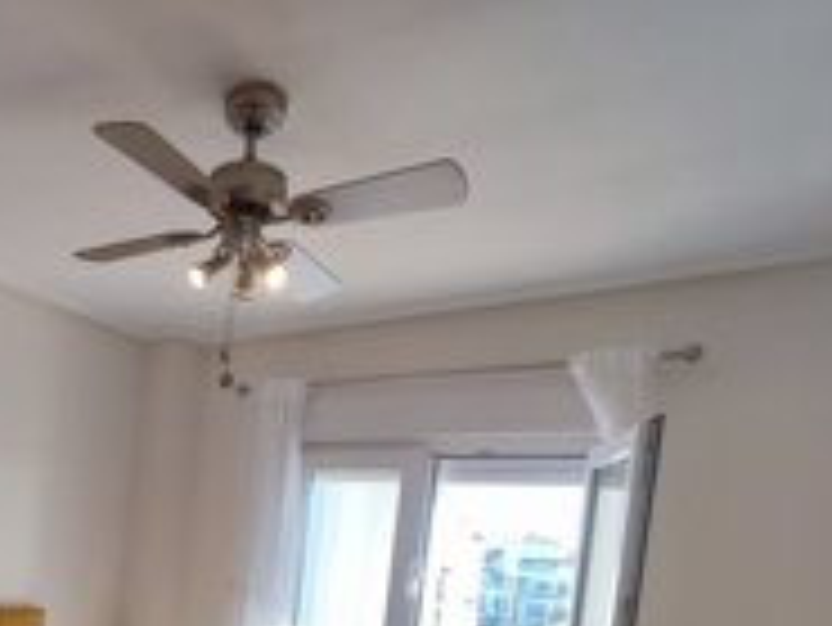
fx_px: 746
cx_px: 106
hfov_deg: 52.3
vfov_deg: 40.8
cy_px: 599
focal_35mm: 31
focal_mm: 1.65
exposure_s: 1/231
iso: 50
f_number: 2.2
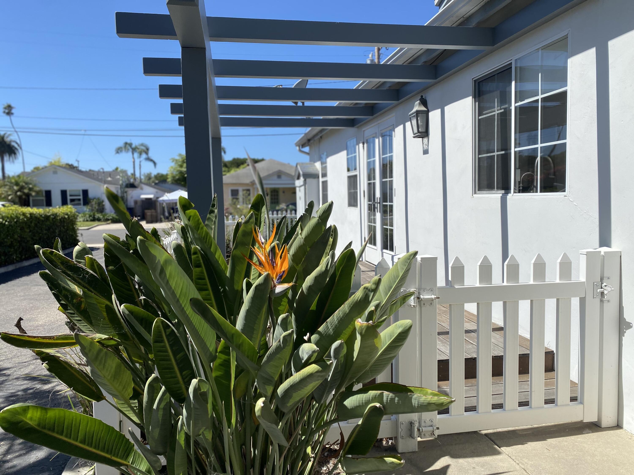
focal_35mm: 26
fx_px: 476
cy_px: 238
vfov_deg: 53.1
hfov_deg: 67.3
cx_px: 317
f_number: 1.8
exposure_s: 1/3300
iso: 32
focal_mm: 4.25
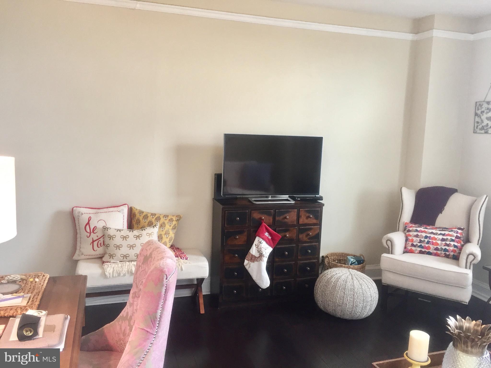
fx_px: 411
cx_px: 246
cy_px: 184
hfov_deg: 61.7
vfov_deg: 48.2
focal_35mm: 29
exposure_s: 1/30
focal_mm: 4.15
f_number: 2.2
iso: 80
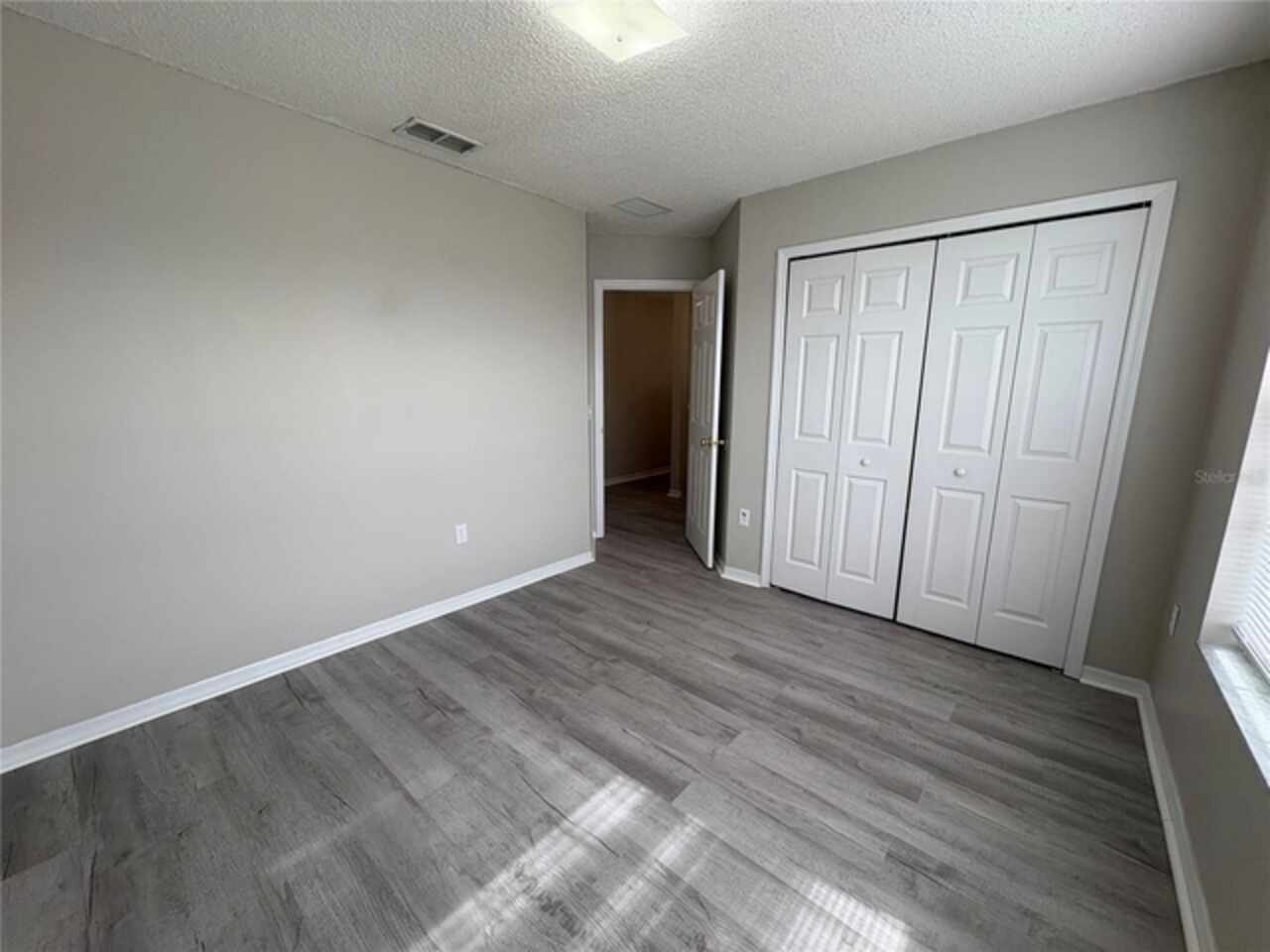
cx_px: 635
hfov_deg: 102.1
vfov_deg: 85.7
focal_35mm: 14
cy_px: 476
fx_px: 514
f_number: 2.2
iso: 64
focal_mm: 2.22
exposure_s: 1/120
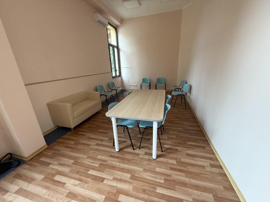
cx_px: 135
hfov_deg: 102.1
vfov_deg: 85.7
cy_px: 101
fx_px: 109
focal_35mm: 14
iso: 400
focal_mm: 2.22
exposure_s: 1/60
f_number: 2.2
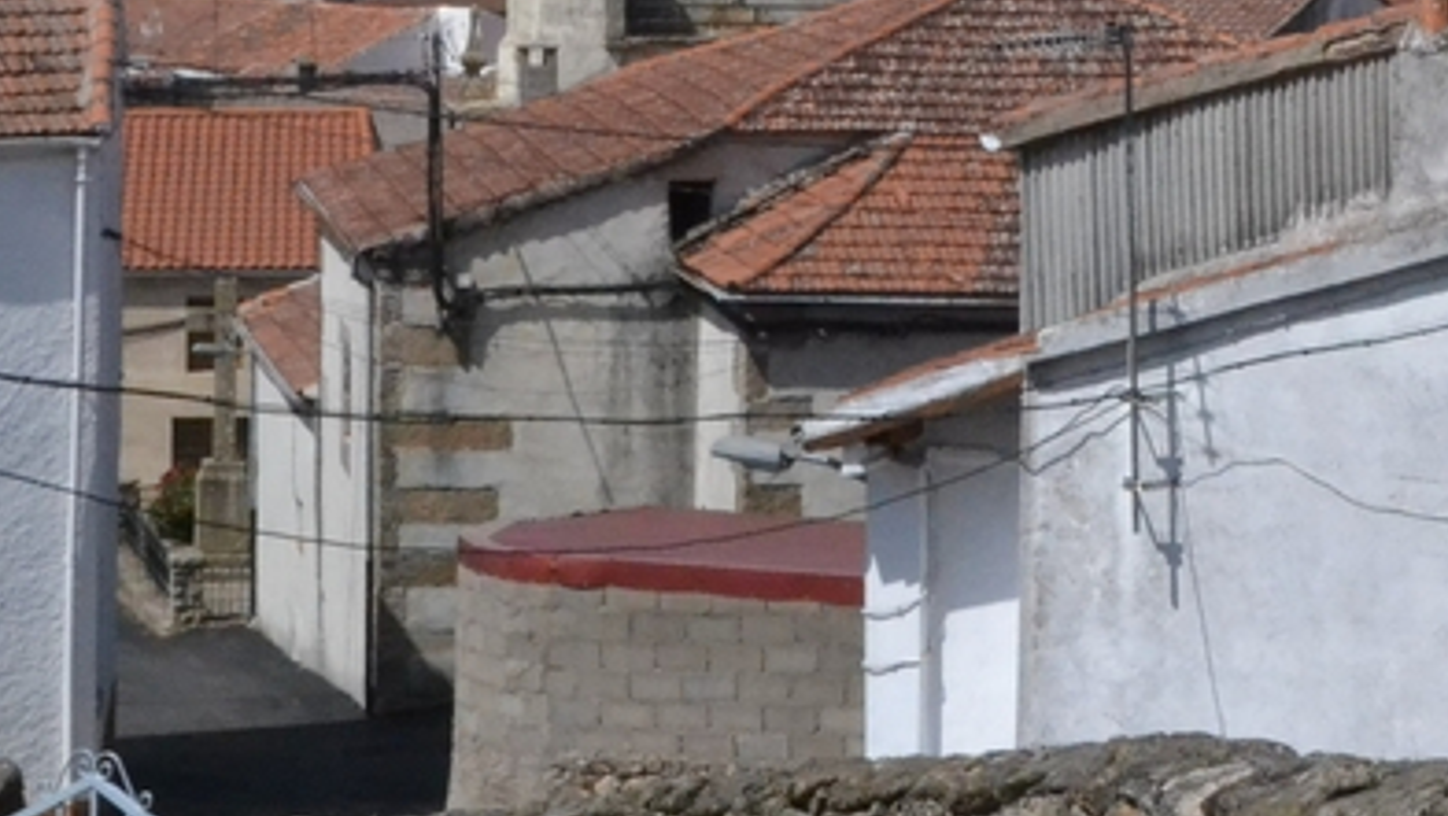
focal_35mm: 125
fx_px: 4802
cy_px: 114
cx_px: 1496
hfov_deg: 16.7
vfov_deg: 9.7
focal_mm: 26
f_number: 20
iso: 3200
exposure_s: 1/1600
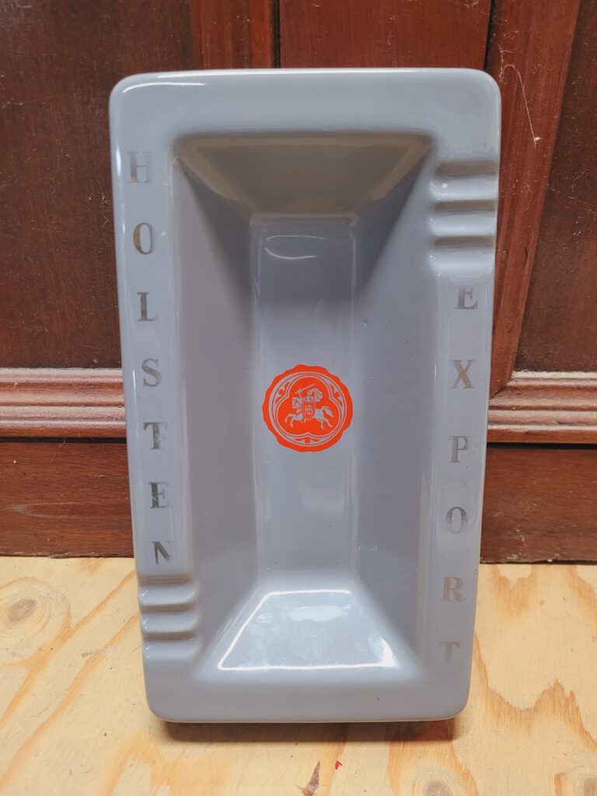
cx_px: 298
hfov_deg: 53.1
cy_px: 398
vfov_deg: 67.3
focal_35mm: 26
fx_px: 598
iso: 640
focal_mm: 5.4
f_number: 1.8
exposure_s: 1/50
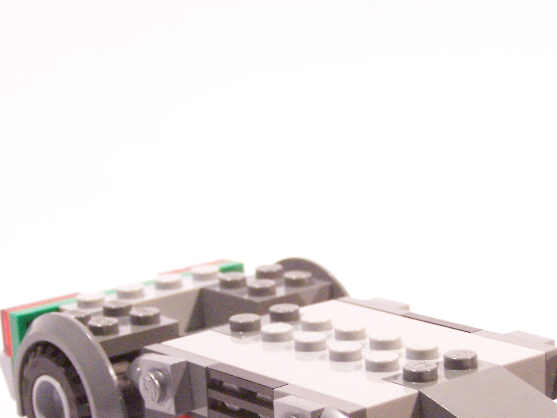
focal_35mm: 108
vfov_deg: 13.6
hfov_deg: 18.2
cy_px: 374
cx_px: 360
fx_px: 1738
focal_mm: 9.8
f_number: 3.1
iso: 400
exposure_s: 1/45
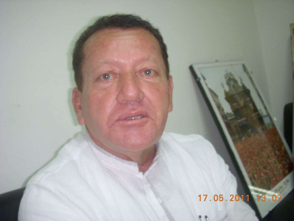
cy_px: 110
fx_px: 323
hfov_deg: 49.0
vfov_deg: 37.7
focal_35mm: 38
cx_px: 147
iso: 200
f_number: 3.3
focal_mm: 6.3
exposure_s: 1/25
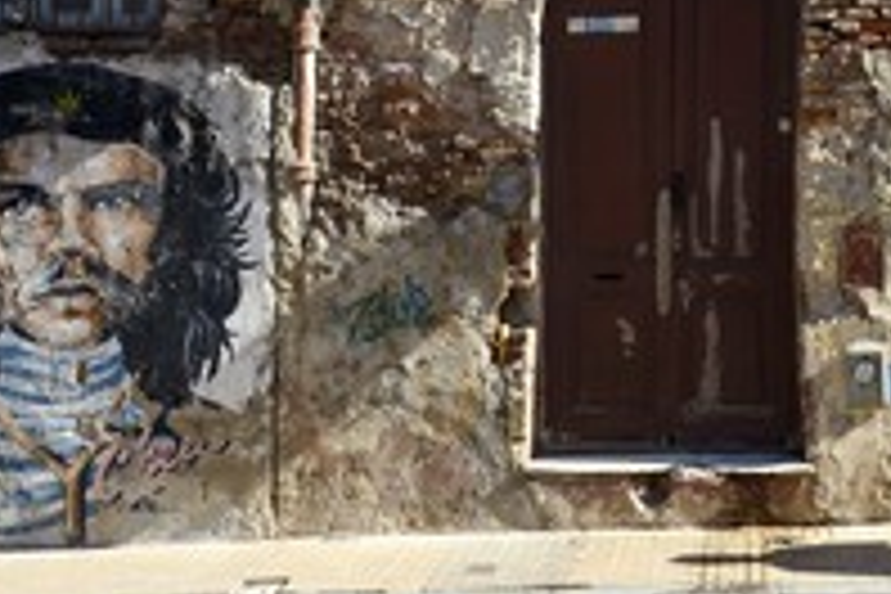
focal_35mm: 68
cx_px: 770
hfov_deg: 28.7
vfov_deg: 19.7
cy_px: 76
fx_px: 1683
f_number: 7.1
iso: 200
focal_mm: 32
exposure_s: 1/250
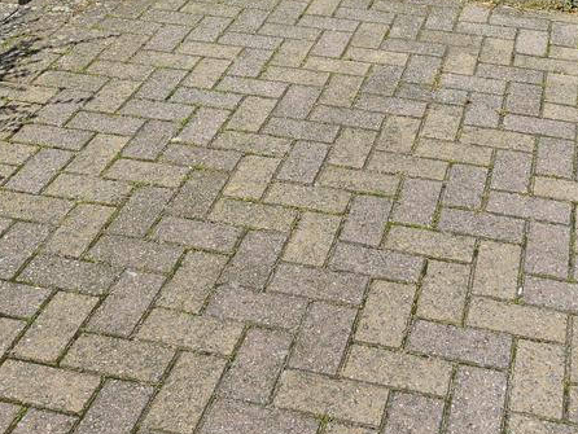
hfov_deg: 29.2
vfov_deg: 19.7
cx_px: 369
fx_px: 1103
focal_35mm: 66
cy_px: -193
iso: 20
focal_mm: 6.3
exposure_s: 1/1429
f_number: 1.7
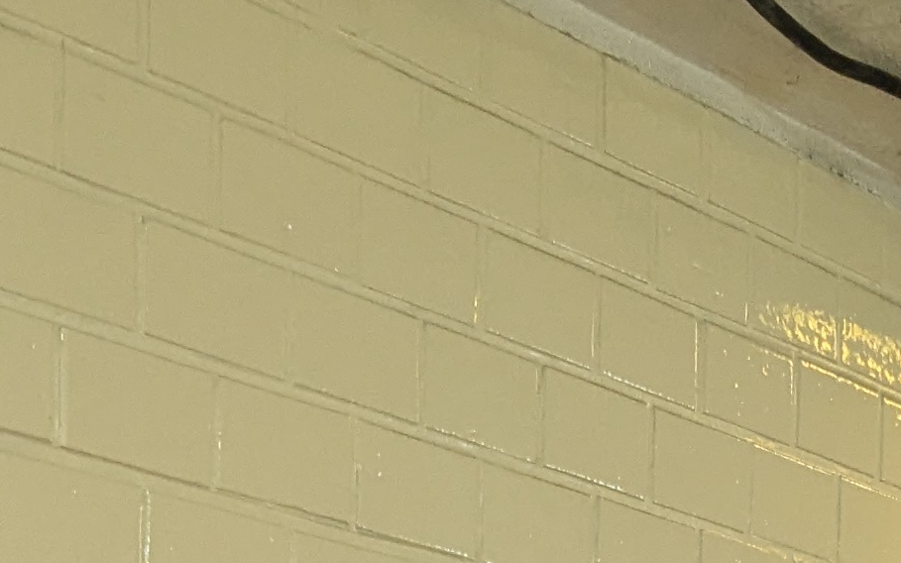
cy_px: 1287
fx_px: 3118
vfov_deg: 9.4
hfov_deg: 16.2
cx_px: 835
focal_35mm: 127
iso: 199
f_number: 1.73
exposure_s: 1/99.9
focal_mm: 4.38
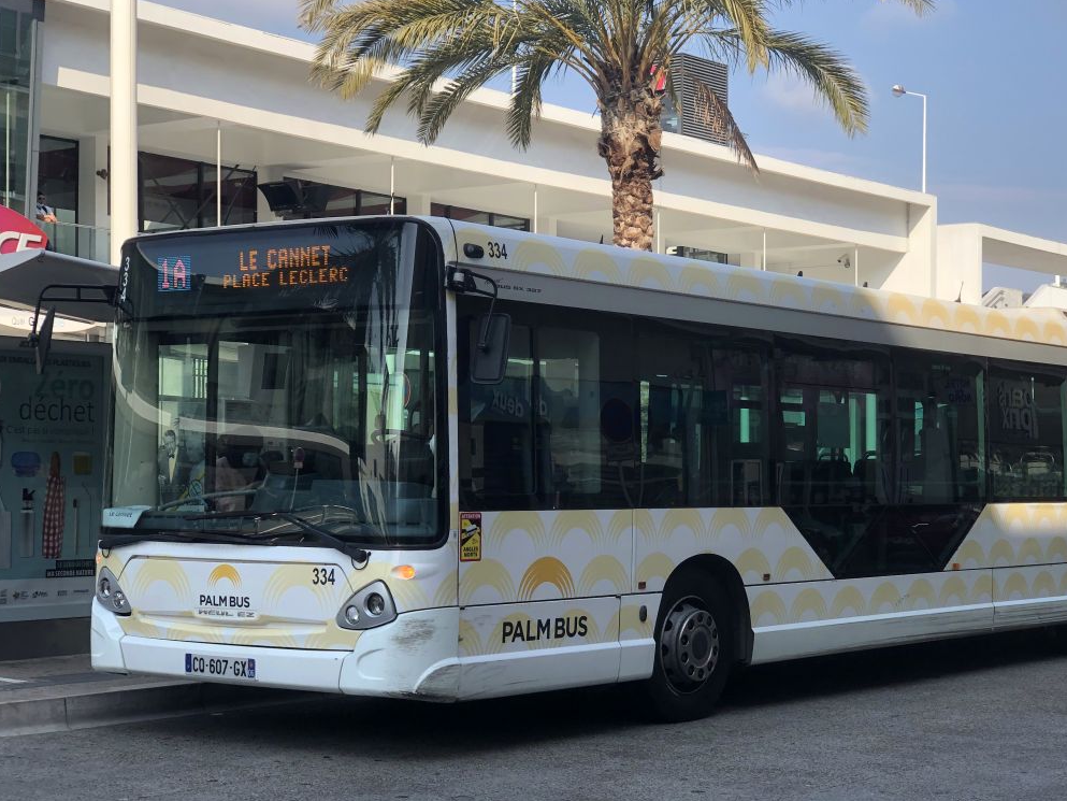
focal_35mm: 67
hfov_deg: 28.9
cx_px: 631
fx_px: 2065
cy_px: 460
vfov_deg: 21.9
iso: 16
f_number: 2.4
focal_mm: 6
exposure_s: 1/631
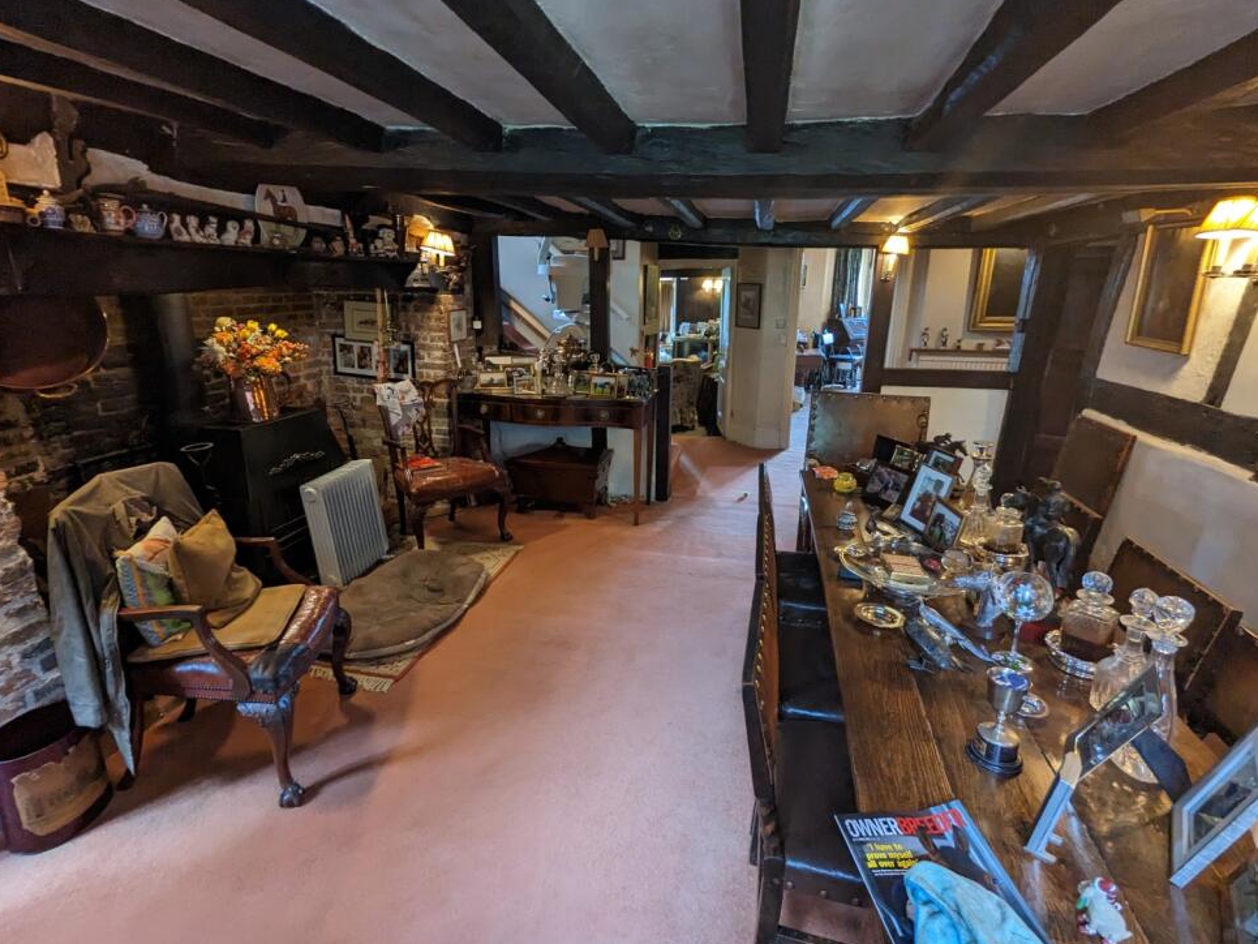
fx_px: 618
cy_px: 474
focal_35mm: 17
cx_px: 607
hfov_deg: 91.0
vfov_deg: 74.7
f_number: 2.2
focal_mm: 2.35
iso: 367
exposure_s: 1/27.6
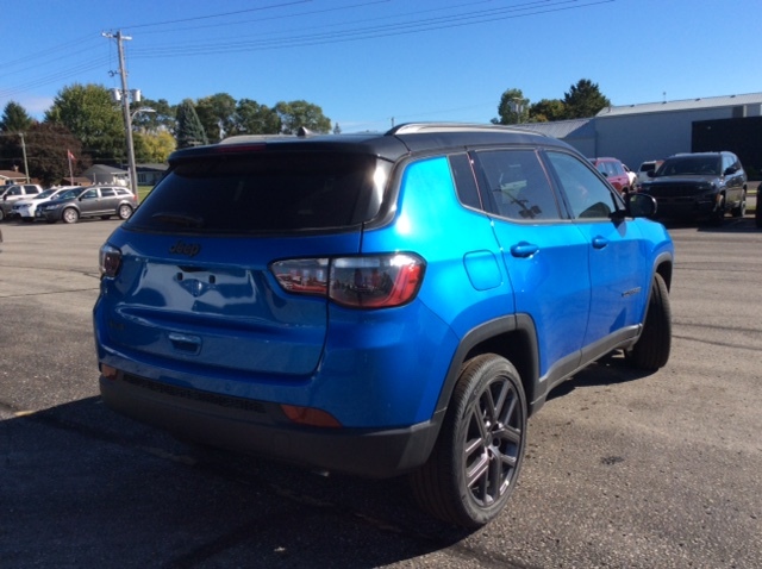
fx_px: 703
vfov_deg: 44.1
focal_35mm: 32
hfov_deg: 56.9
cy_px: 284
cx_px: 381
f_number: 2.4
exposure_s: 1/1217
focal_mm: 3.3
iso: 32
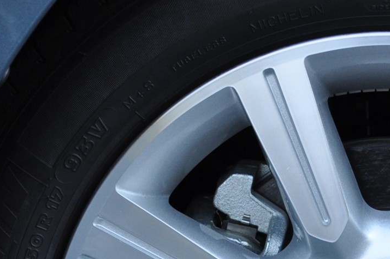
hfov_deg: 12.0
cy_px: 355
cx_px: 432
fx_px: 1819
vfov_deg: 8.0
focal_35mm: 168
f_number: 5.6
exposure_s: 1/125
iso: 400
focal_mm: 32
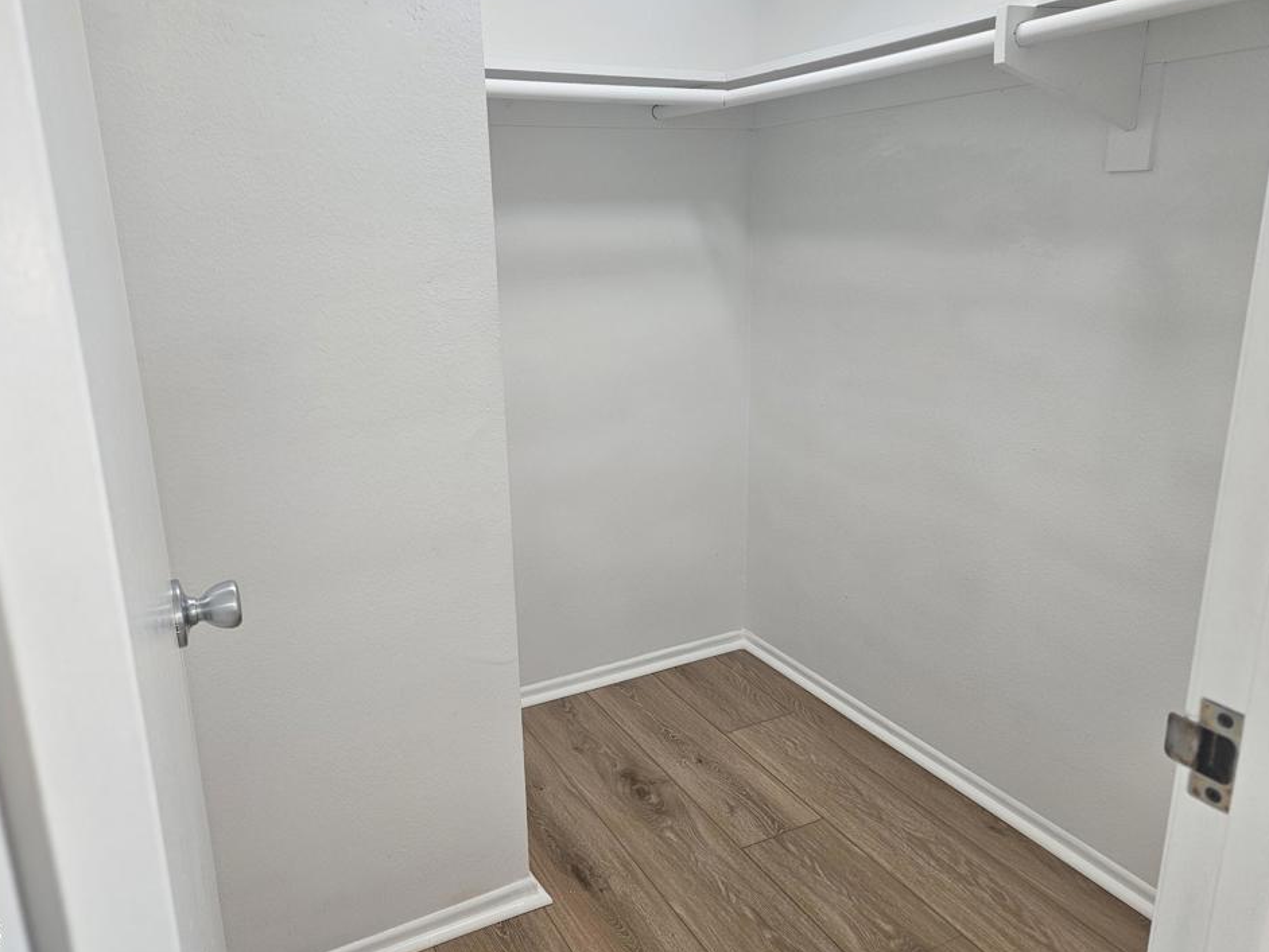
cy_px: 462
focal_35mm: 25
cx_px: 589
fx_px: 917
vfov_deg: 54.9
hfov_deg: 69.3
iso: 100
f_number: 1.8
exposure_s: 1/120
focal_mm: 5.4
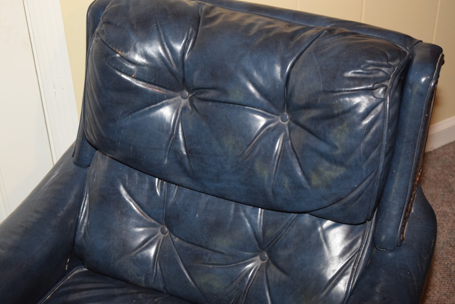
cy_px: 152
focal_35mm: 63
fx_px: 796
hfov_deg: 31.9
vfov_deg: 21.6
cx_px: 228
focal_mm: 42
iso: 1800
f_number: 5
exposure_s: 1/60
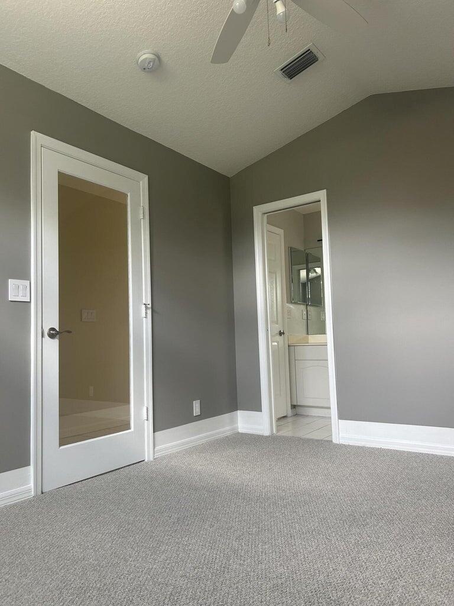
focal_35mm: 26
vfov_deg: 67.3
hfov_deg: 53.1
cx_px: 227
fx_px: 455
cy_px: 303
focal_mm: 5.7
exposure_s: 1/60
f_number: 1.5
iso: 100
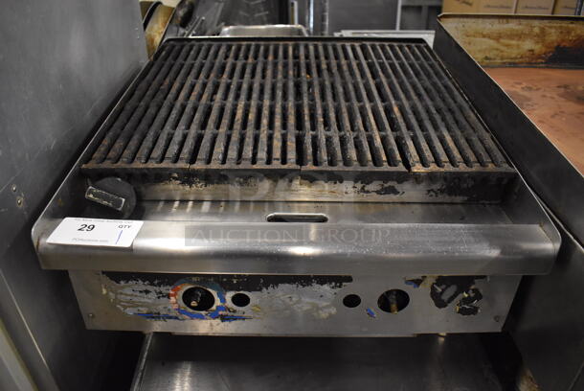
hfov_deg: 67.3
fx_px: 438
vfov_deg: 48.0
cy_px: 196
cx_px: 292
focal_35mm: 27
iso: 3200
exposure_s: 1/125
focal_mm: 18
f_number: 3.5
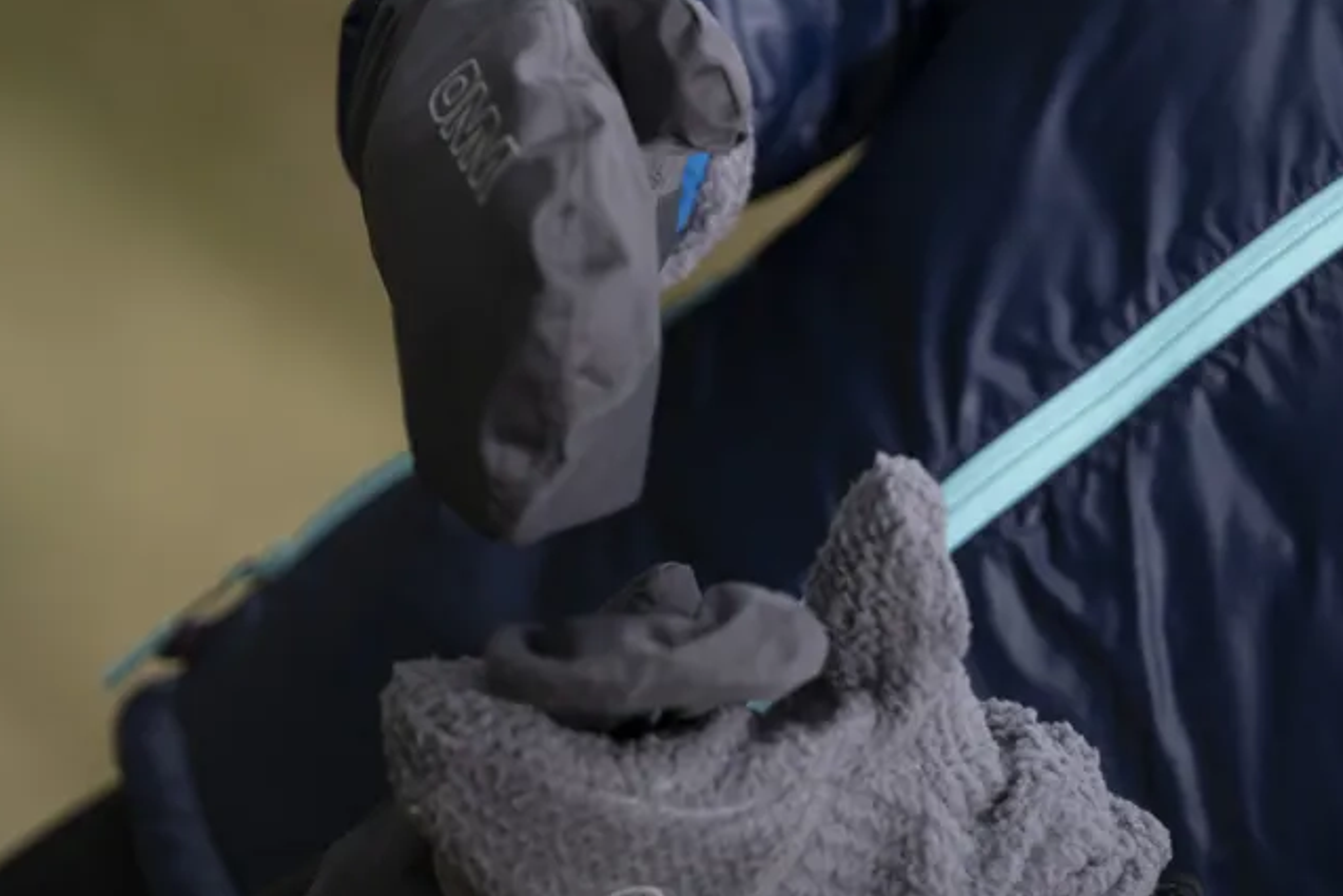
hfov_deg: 8.2
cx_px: 586
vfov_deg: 5.5
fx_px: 9365
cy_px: 440
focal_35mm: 251
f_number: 5
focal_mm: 200
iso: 1600
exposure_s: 1/1600
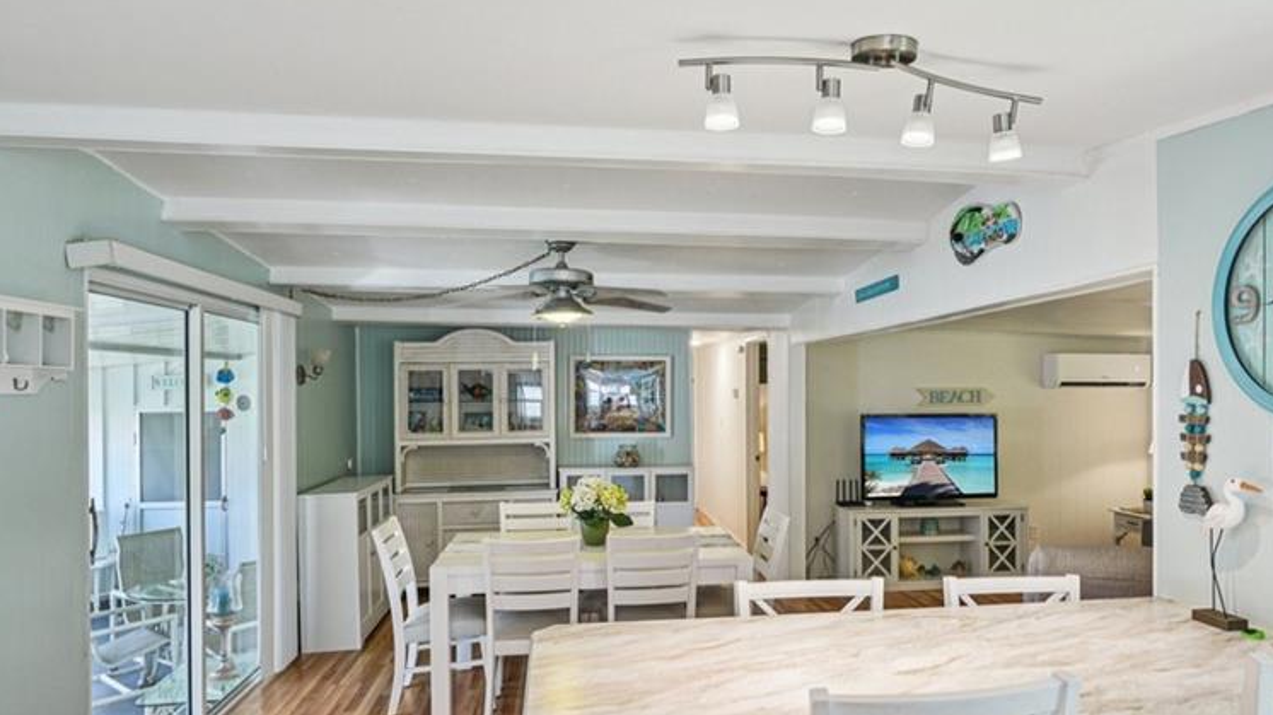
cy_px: 369
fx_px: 776
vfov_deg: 49.5
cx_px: 693
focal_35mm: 23
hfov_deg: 78.5
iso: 400
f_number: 8
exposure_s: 1/20
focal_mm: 16
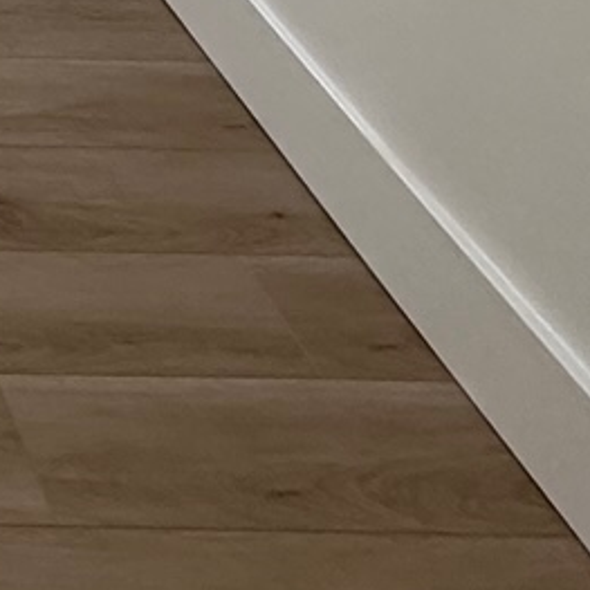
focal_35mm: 95
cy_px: -704
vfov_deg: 14.2
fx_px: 1832
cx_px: -608
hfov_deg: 14.8
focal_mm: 2.22
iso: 200
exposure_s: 1/120
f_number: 2.2
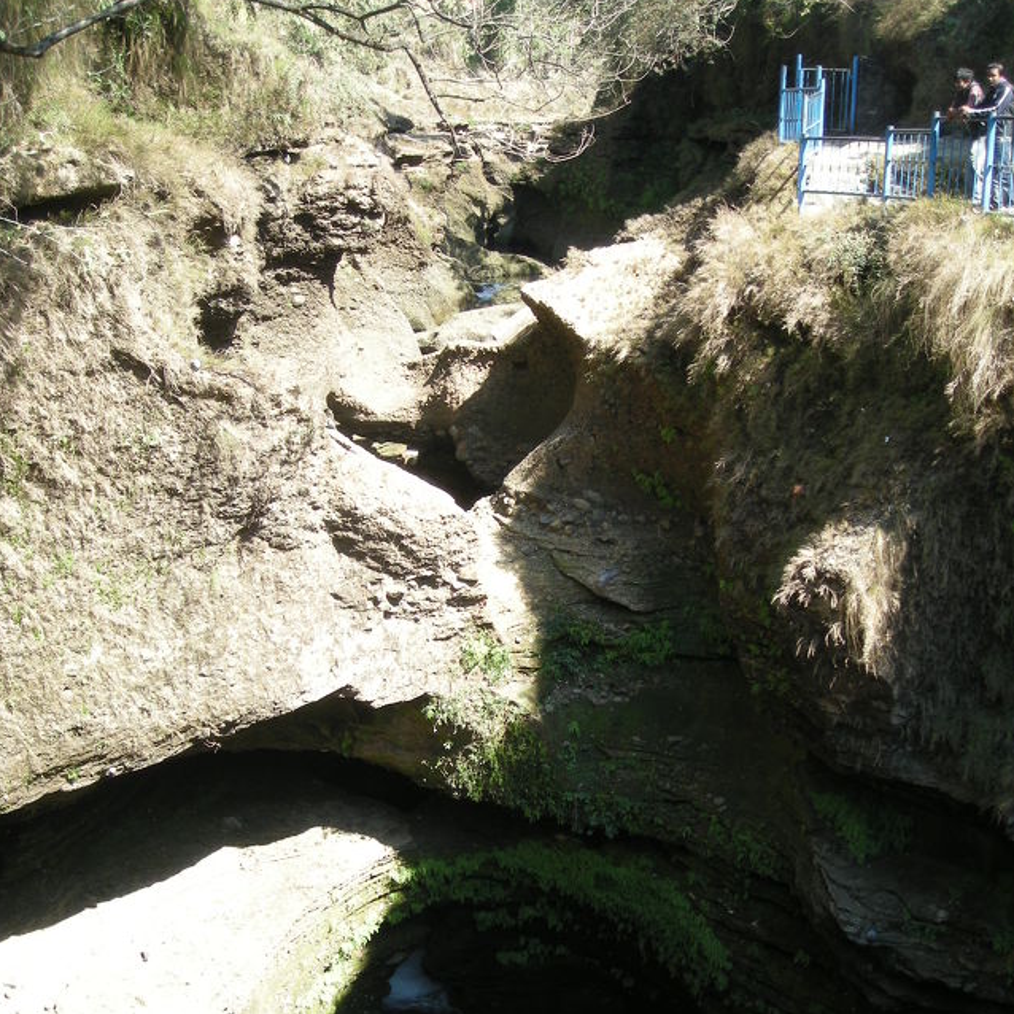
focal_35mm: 42
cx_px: 499
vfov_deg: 39.7
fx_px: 1392
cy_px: 641
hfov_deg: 40.0
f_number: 2.8
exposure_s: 1/143
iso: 50
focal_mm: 5.7
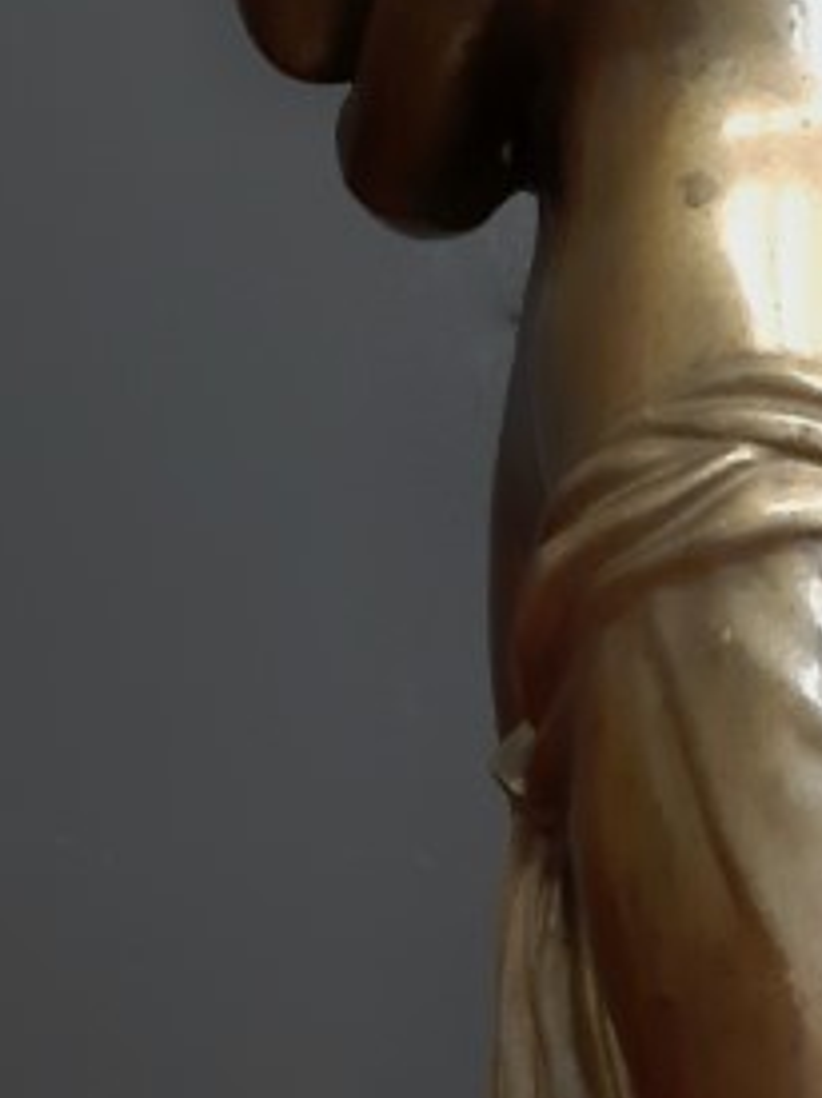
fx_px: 3232
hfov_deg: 14.4
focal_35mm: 102
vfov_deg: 19.1
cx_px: 680
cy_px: 826
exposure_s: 1/25
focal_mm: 3.93
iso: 500
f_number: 1.7
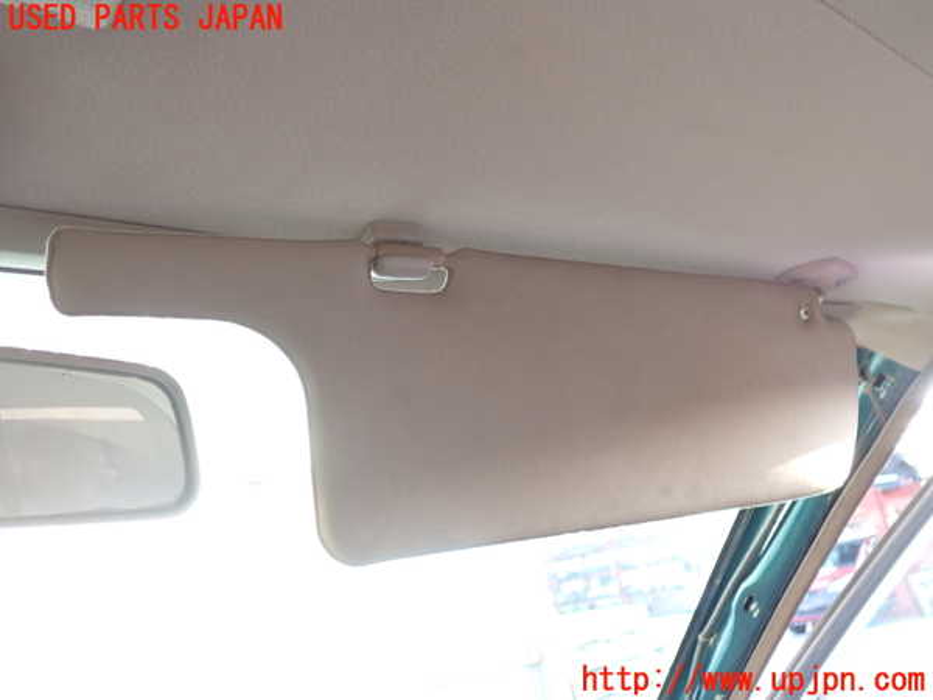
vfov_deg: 46.8
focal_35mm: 30
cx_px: 466
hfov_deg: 60.0
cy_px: 350
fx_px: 809
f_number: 2.3
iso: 200
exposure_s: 1/40
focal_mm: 5.4
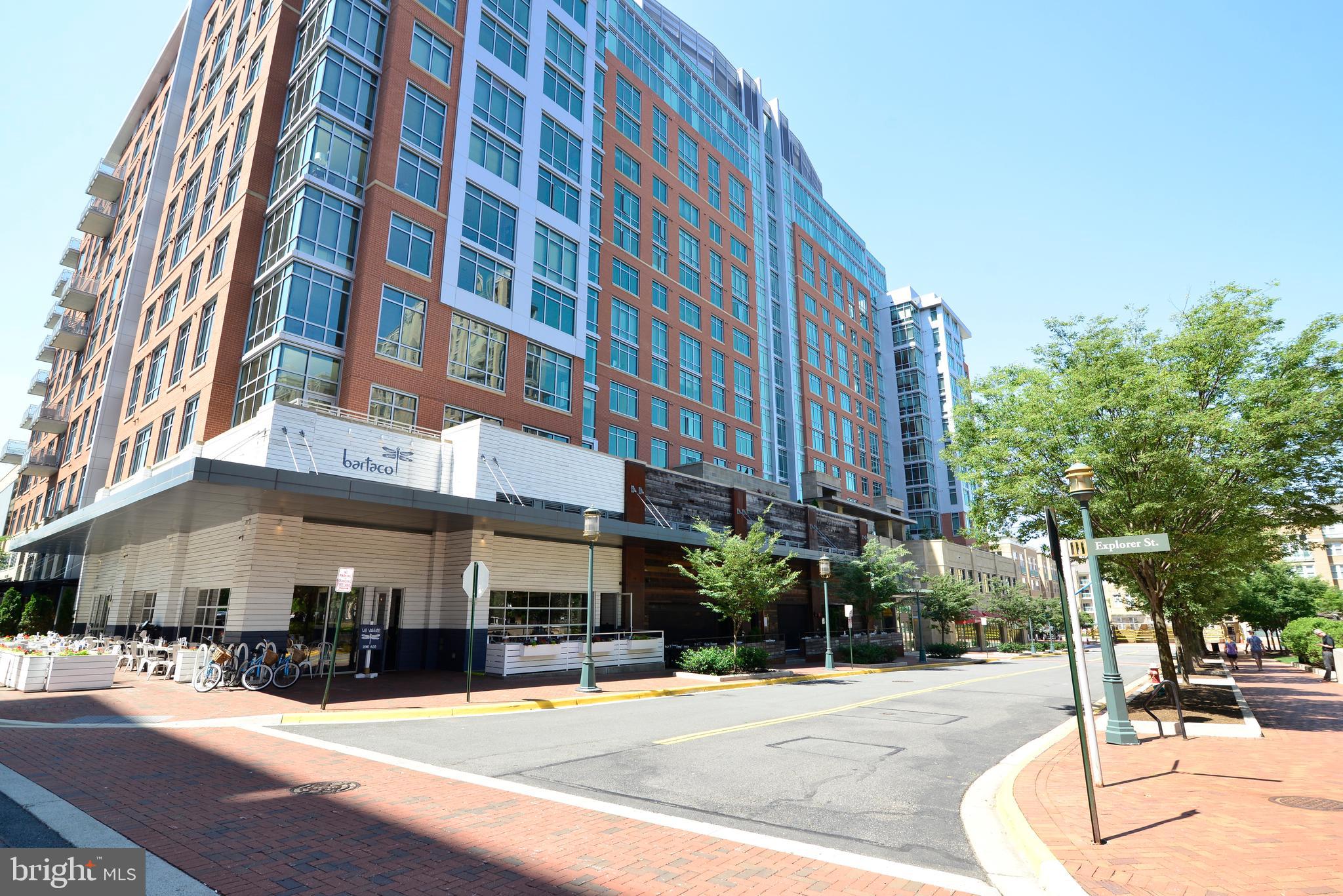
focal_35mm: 18
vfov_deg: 67.4
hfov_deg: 90.0
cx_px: 672
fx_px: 672
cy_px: 448
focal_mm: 18
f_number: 6.3
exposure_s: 1/320
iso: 400
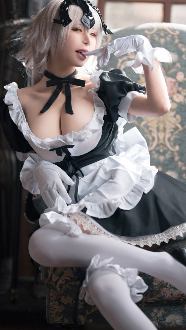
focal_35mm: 122
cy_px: 155
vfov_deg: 17.6
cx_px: 95
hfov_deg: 9.9
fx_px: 1070
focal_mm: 105
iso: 100
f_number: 1.4
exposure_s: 1/250
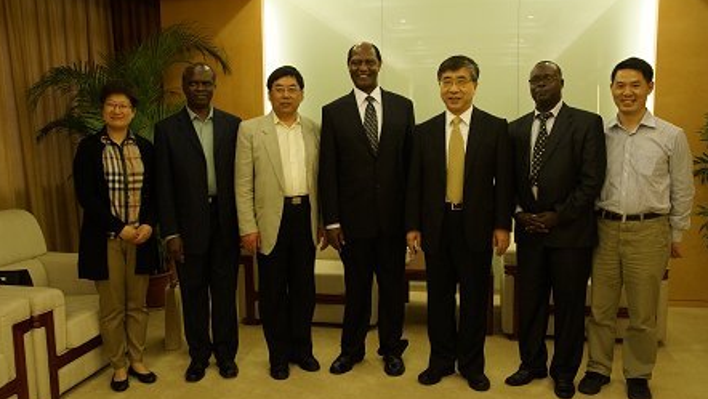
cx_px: 356
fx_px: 601
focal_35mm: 32
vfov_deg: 36.7
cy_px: 197
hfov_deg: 61.0
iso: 1600
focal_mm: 20
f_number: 4.5
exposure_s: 1/100
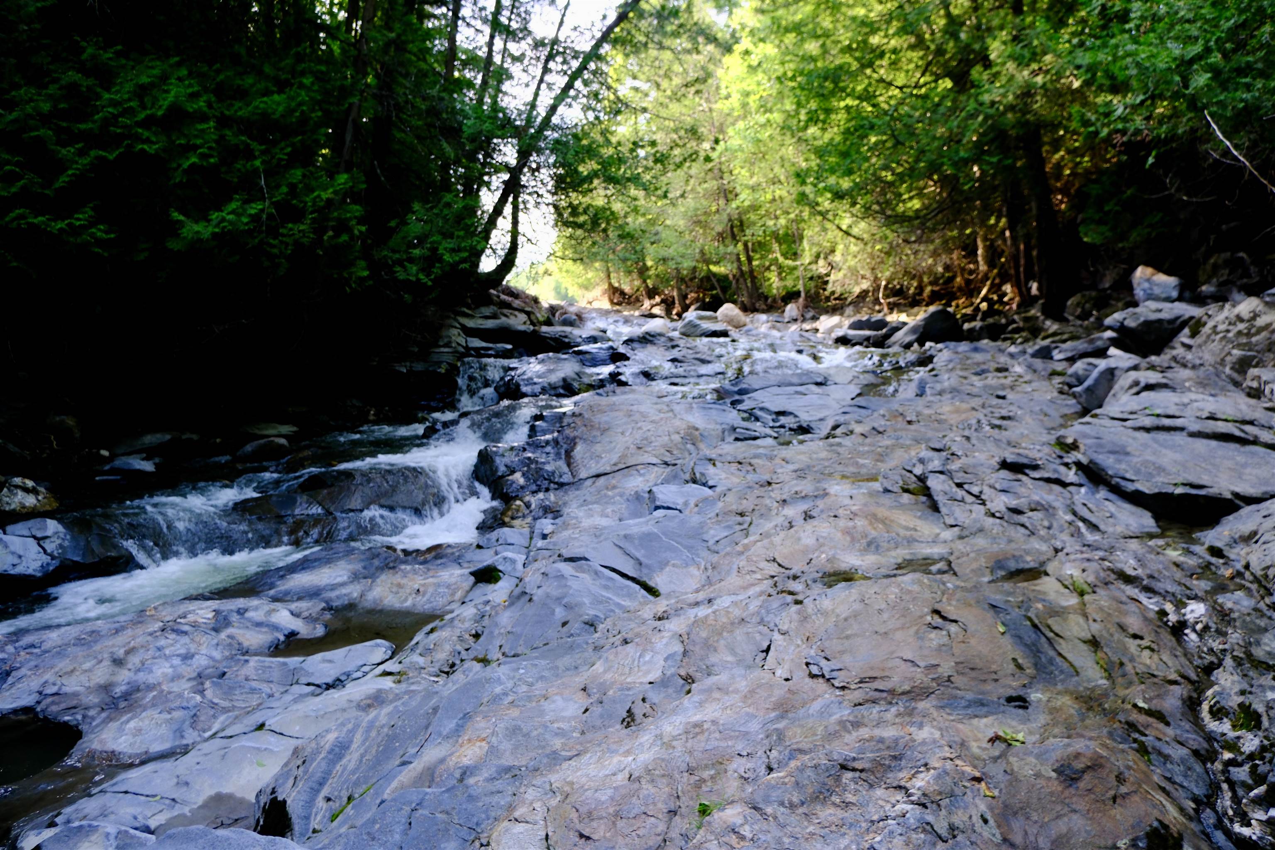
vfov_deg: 55.1
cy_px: 425
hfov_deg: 76.1
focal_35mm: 23
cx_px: 638
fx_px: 815
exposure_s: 1/105
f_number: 3.5
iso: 320
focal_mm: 15
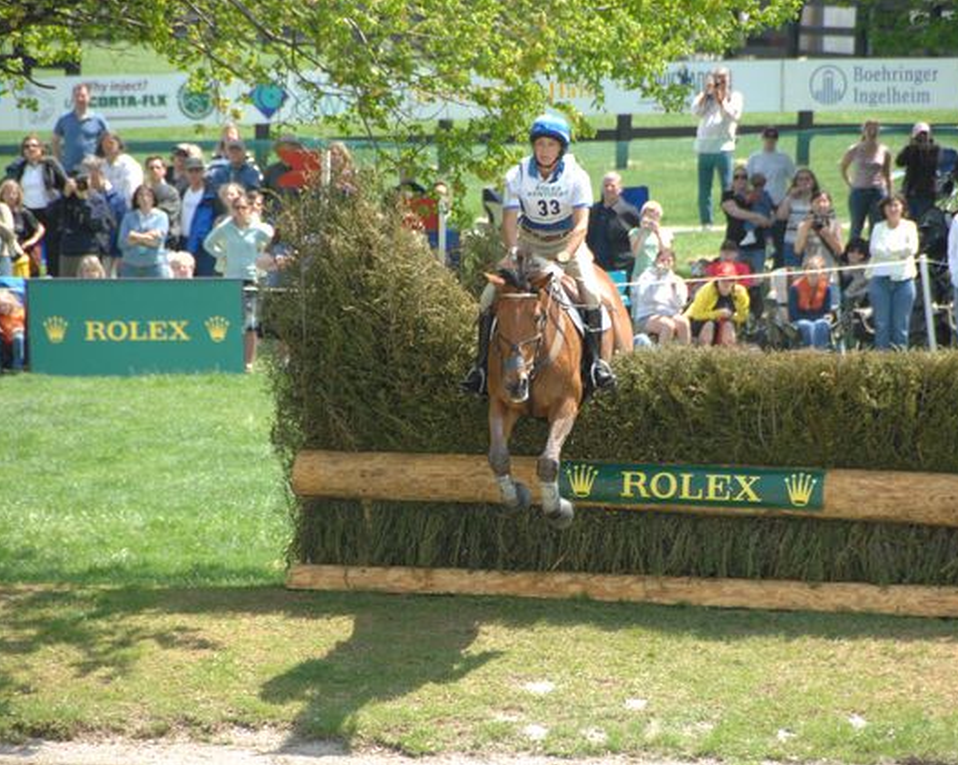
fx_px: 9665
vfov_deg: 4.5
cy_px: 382
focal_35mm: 341
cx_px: 517
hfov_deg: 5.7
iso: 500
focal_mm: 200
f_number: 5.6
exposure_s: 1/500
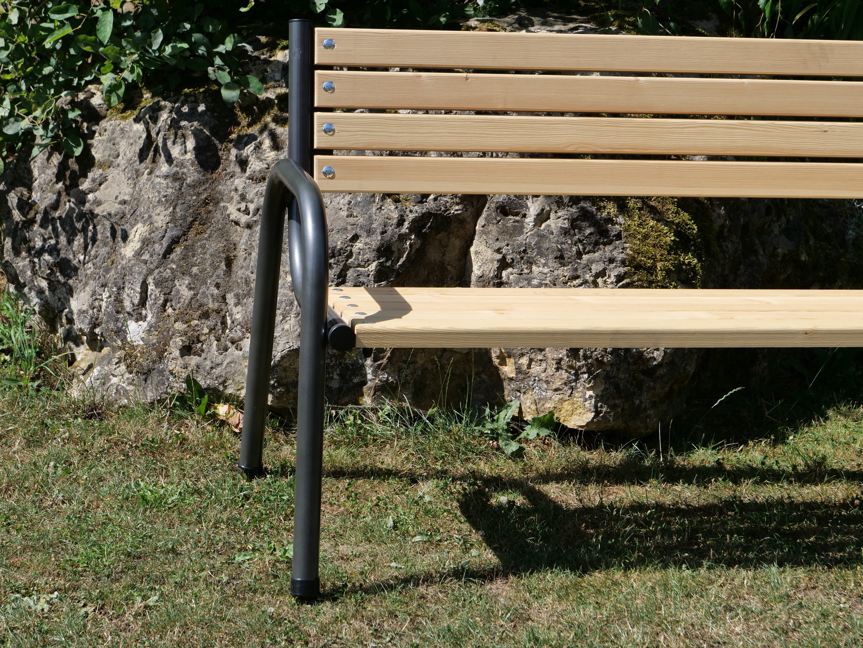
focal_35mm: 92
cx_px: 432
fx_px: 2294
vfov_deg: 16.1
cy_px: 324
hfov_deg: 21.3
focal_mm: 46
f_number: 7.1
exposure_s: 1/500
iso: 200
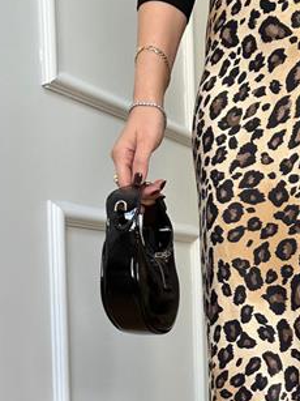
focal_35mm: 65
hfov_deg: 21.1
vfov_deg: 28.6
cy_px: 367
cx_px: 353
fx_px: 752
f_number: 1.78
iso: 160
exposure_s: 1/121
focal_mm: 6.86
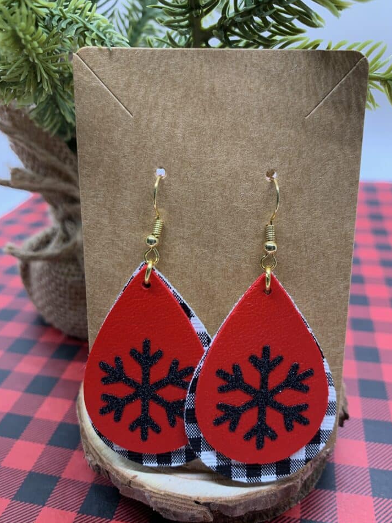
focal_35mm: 28
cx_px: 209
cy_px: 272
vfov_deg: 63.4
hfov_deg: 49.7
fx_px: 423
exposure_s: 1/74
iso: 100
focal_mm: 4.25
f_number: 1.8
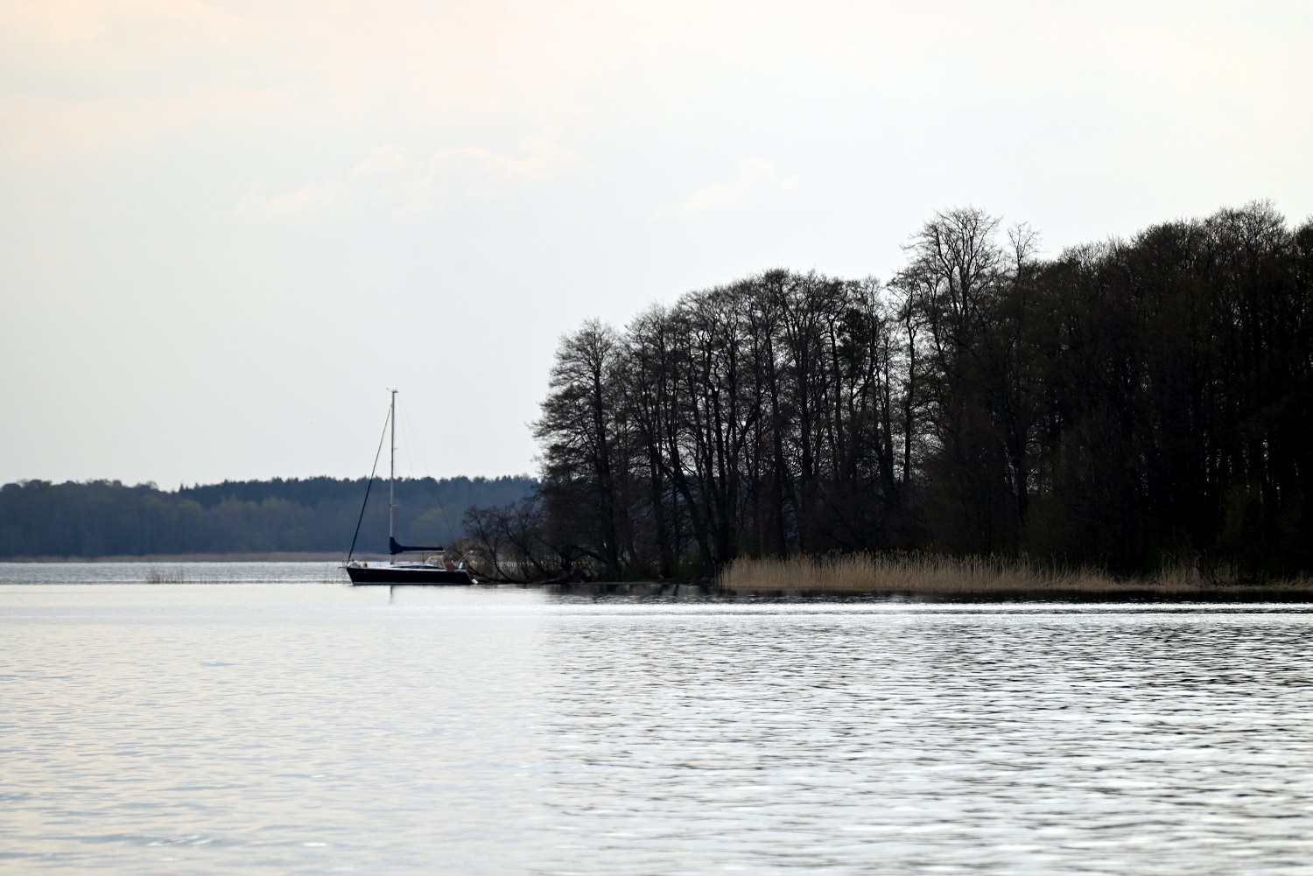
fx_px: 10944
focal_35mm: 300
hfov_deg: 6.9
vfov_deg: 4.6
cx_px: 656
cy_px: 438
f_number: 5.6
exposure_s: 1/1000
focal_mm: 300
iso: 280
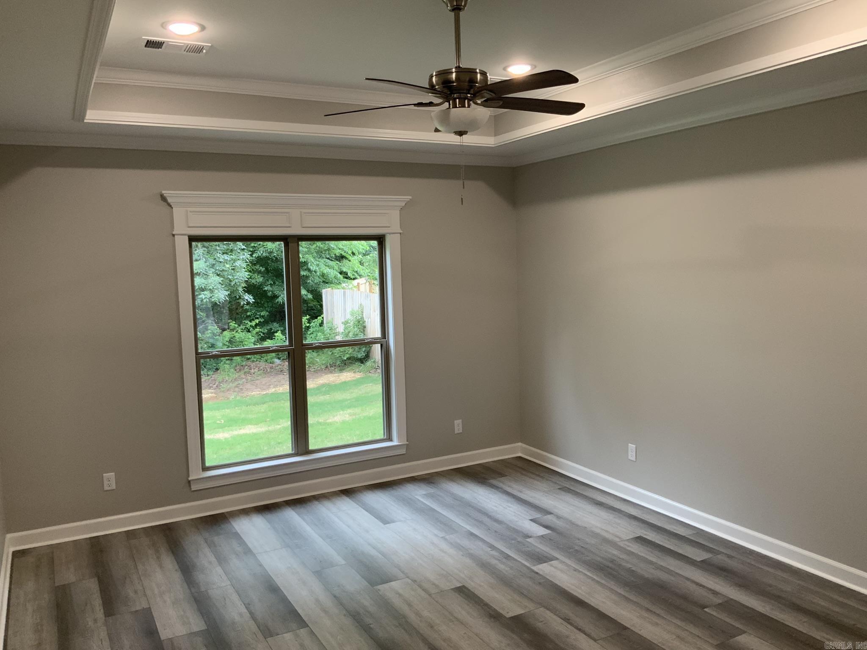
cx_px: 434
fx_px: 726
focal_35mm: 29
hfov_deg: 61.7
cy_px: 325
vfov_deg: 48.2
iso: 64
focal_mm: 3
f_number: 1.8
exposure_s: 1/60
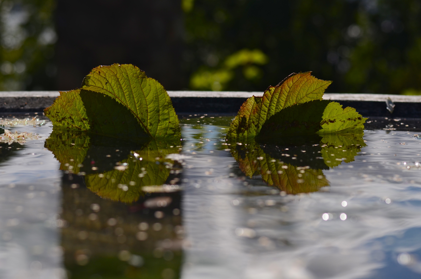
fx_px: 875
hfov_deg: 27.0
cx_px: 210
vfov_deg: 18.1
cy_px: 140
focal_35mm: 75
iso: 200
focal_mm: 50
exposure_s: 1/6400
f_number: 3.5
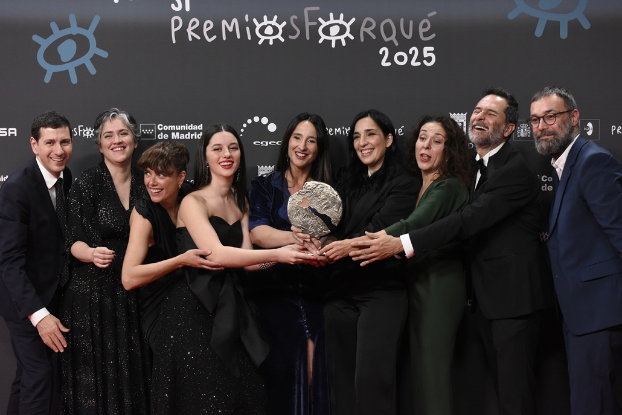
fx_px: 968
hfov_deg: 35.6
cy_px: 208
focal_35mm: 56
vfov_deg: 24.2
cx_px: 311
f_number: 4.5
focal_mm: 56
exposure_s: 1/320
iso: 3200
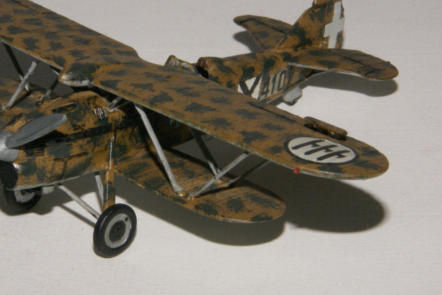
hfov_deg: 9.9
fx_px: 2542
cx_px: 139
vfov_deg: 6.6
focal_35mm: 207
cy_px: 100
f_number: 36
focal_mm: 100
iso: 400
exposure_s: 1/125
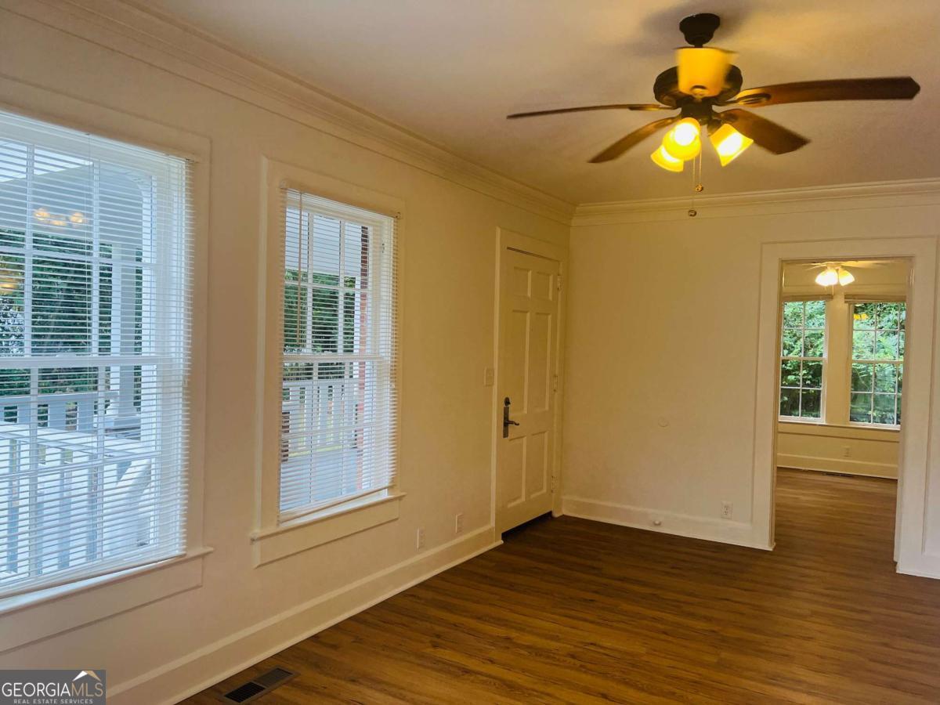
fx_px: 706
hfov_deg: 67.3
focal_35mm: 26
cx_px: 470
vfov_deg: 53.1
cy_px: 352
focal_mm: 5.1
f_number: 1.6
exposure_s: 1/120
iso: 64
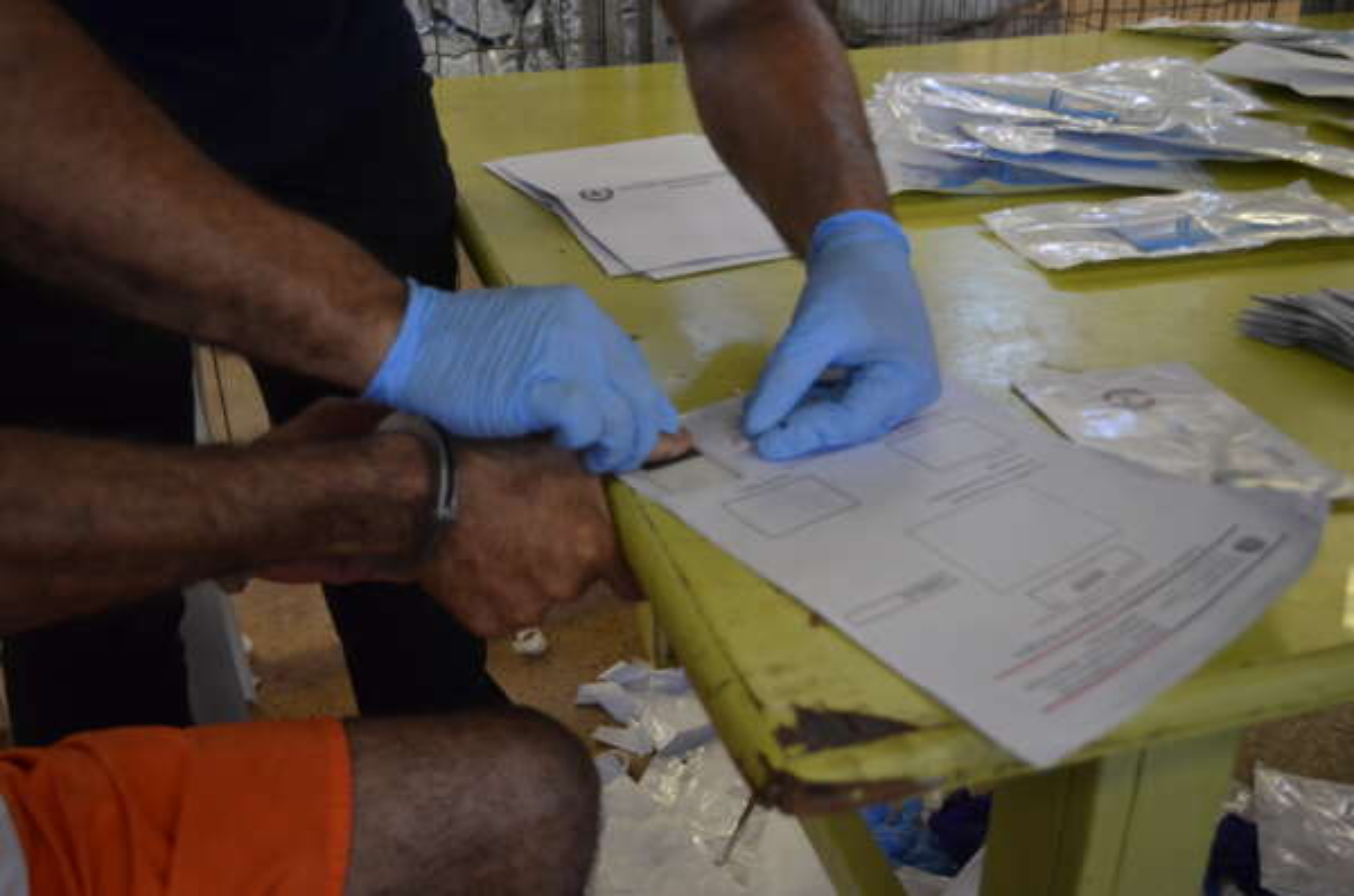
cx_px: 677
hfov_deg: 53.2
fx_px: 1351
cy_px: 448
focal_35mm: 36
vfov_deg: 36.7
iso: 800
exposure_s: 1/50
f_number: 4
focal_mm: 24
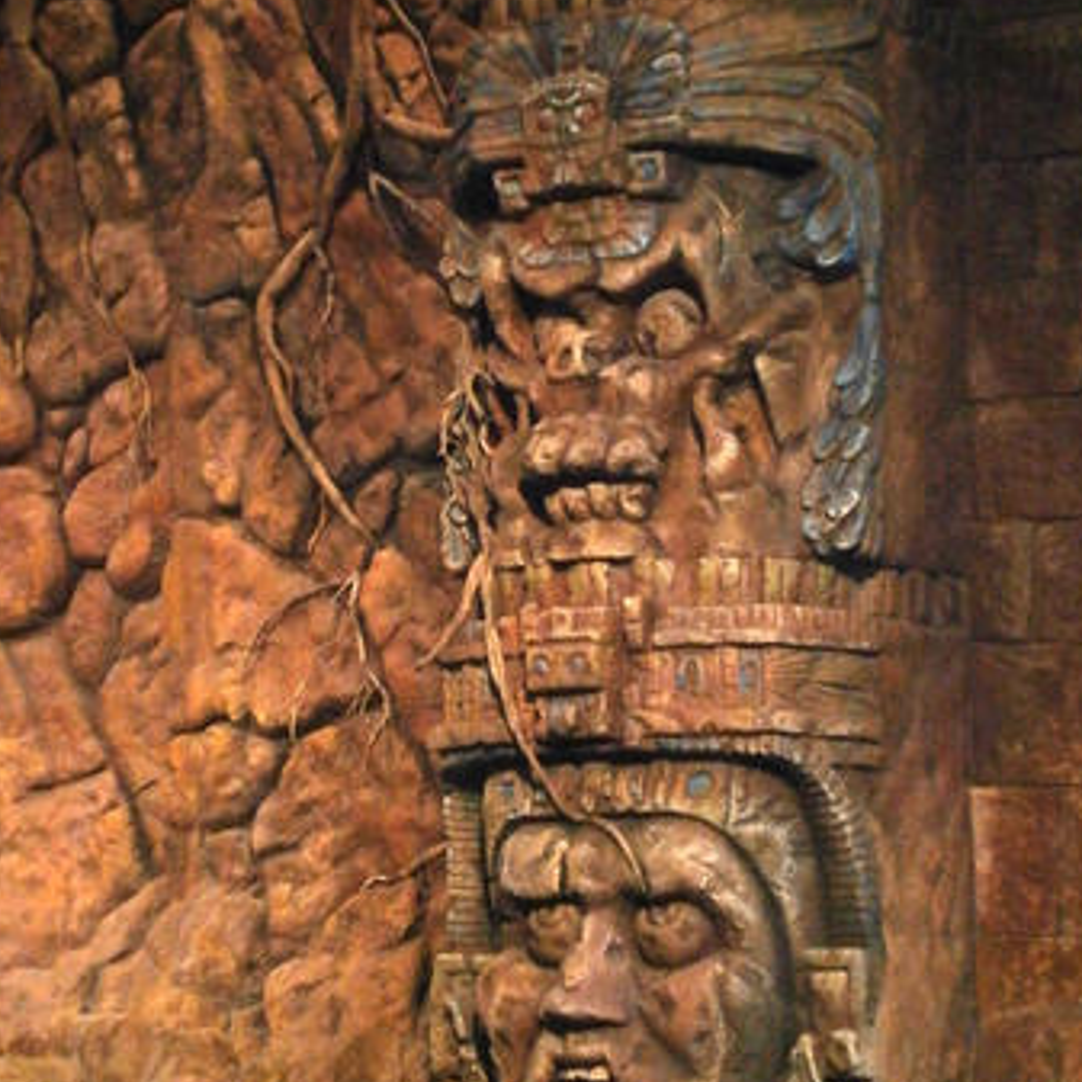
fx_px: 4031
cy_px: 443
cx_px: 576
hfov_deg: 15.3
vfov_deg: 15.3
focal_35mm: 114
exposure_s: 1/60
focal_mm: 15.4
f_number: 4.9
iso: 800
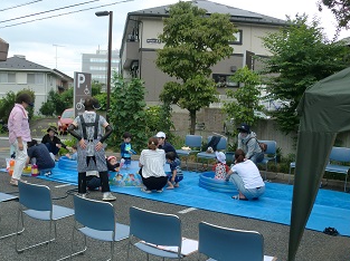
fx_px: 434
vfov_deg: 33.4
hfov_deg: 43.9
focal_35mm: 43
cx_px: 163
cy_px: 154
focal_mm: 6.3
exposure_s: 1/200
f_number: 3.1
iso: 64
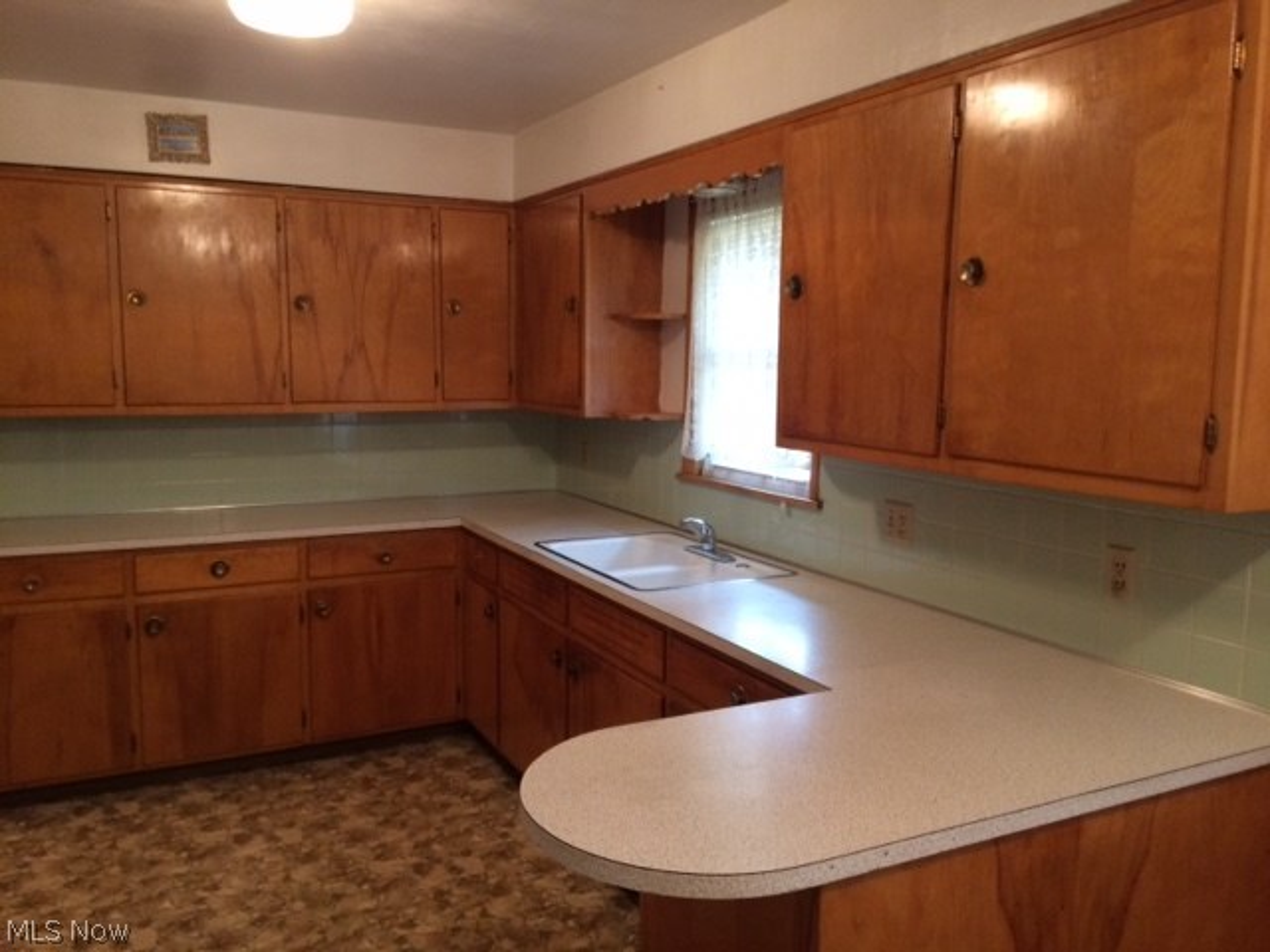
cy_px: 476
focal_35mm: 29
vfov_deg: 48.2
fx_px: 1064
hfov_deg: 61.7
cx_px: 635
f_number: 2.2
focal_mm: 4.15
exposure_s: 1/30
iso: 200
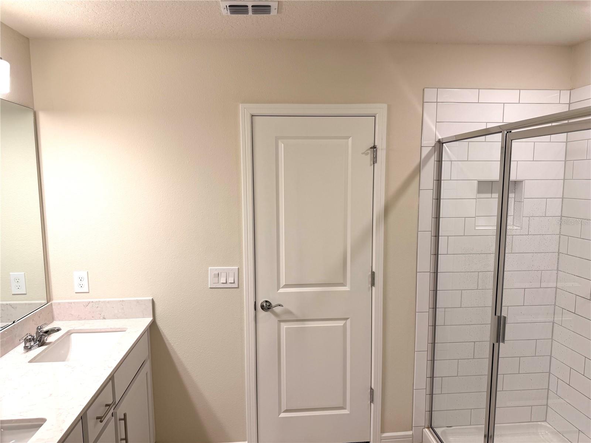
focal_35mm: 24
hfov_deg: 71.6
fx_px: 410
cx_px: 296
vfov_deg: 56.8
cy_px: 222
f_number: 1.78
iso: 80
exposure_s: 1/120
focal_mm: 6.76
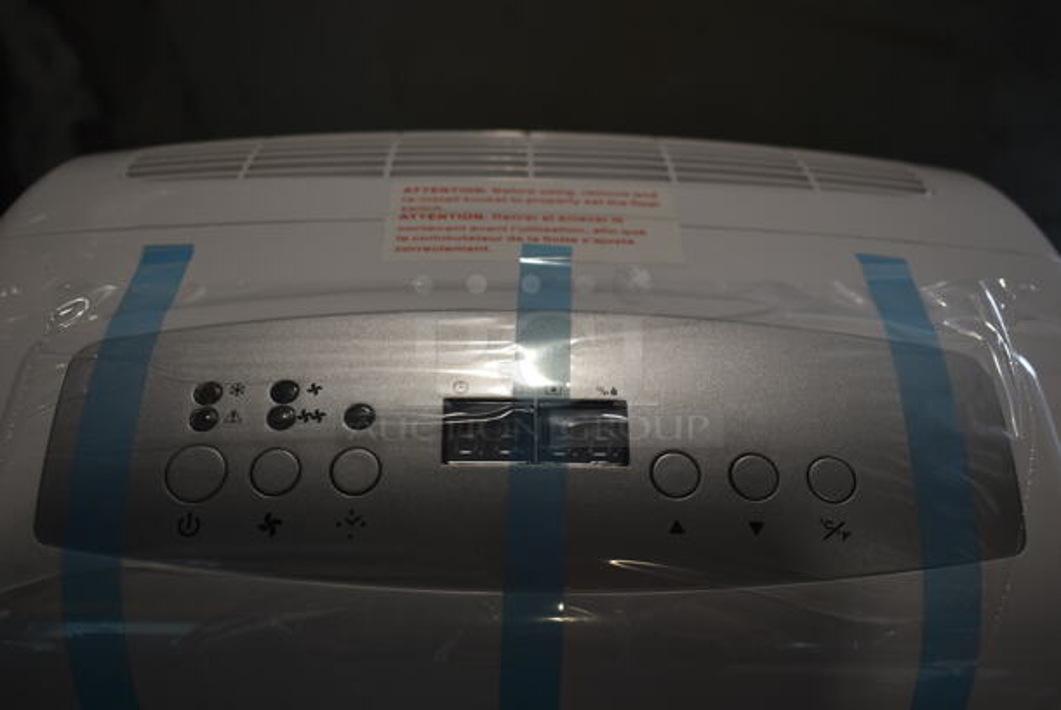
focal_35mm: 45
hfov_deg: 43.6
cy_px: 355
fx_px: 1327
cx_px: 530
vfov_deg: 29.9
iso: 100
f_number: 4.2
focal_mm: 30
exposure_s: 1/80
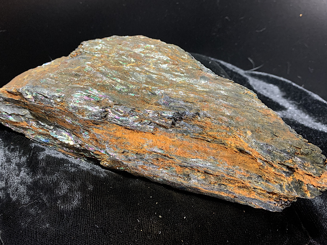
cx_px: 153
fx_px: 293
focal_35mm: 31
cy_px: 101
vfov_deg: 45.3
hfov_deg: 58.3
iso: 320
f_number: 1.8
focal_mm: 4.25
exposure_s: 1/40
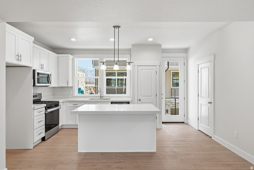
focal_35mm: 20
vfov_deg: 60.7
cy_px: 85
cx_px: 127
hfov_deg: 82.6
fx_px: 145
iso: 250
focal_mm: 20.5
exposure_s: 1/400
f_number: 10
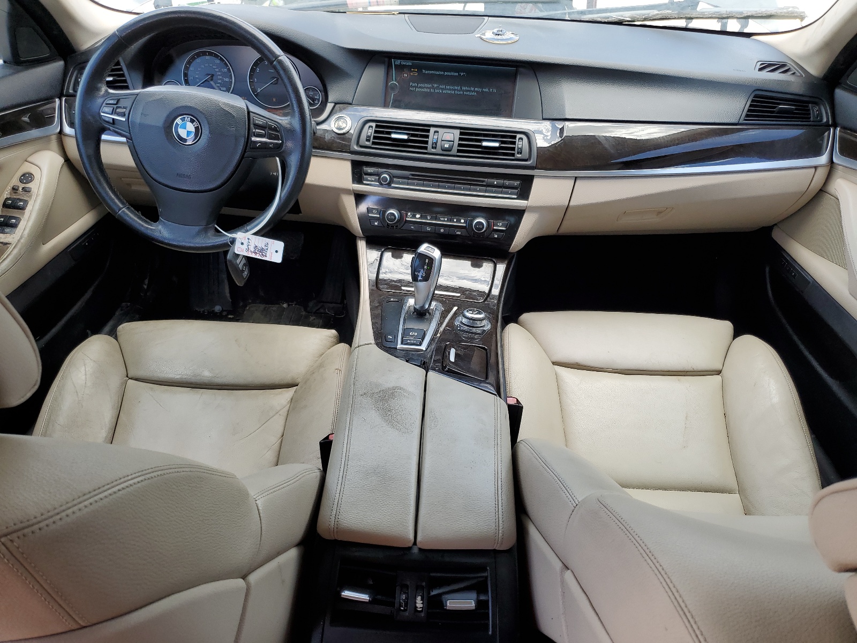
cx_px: 428
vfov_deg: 53.1
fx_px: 644
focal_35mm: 26
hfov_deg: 67.3
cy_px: 322
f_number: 1.5
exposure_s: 1/238
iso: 50
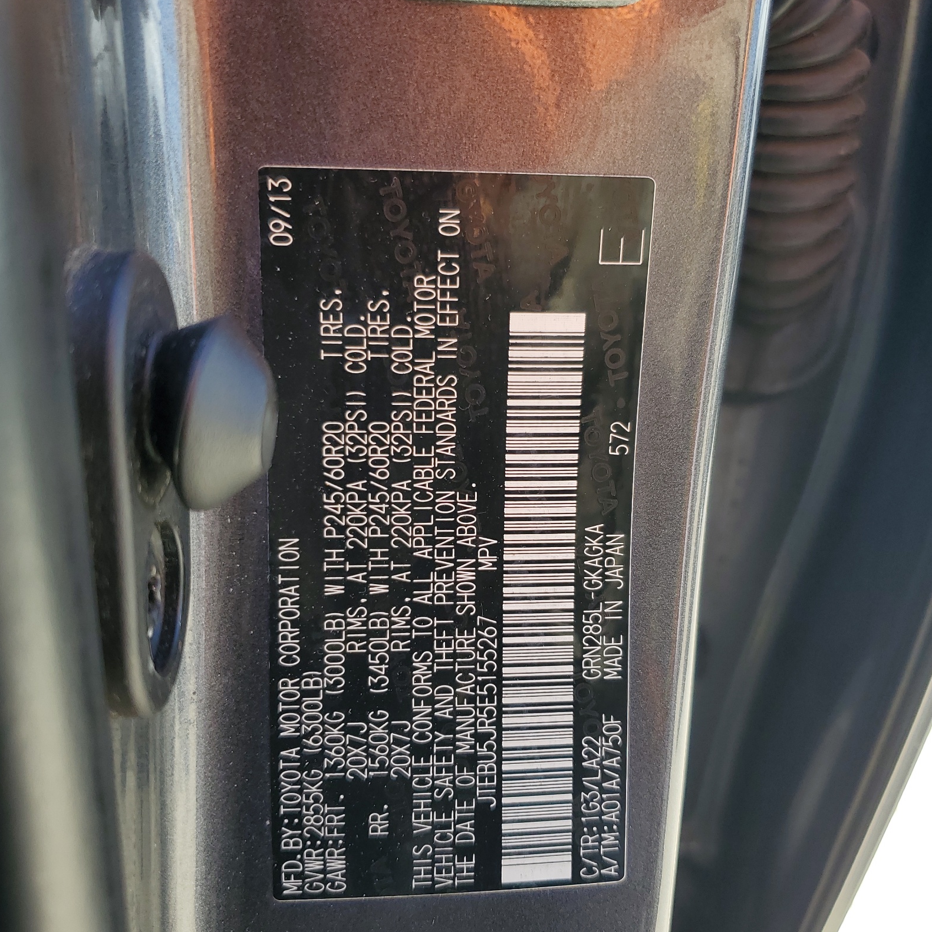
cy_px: 462
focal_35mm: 31
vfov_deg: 52.5
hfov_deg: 52.5
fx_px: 944
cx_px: 469
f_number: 1.5
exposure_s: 1/357
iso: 50
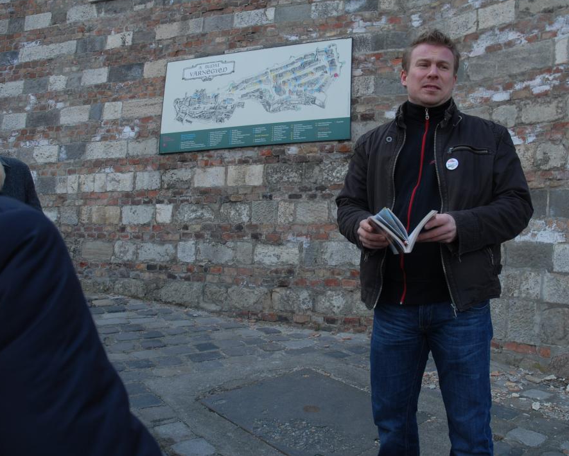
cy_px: 223
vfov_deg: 47.1
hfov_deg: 57.2
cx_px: 292
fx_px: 522
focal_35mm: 31
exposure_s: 1/125
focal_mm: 18
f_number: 5.6
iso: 100
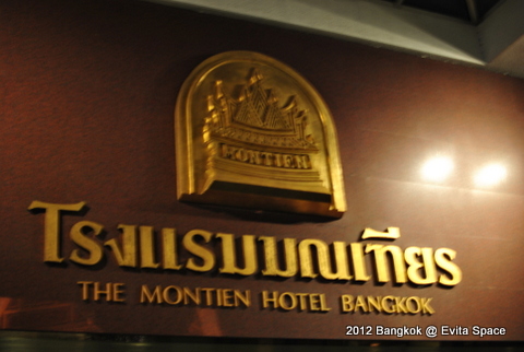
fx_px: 766
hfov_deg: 37.8
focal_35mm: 52
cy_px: 176
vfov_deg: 25.9
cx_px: 262
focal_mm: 35
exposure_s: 1/13
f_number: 1.8
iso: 200
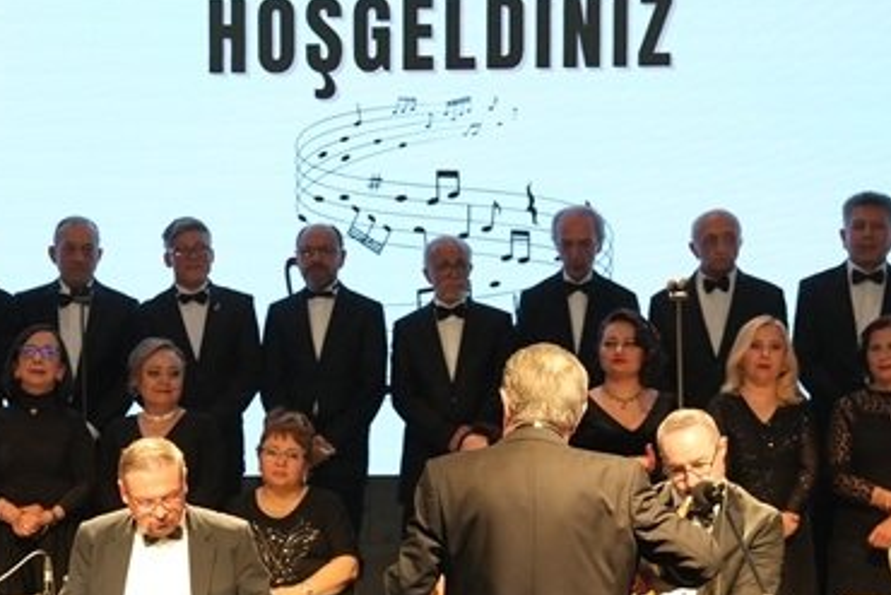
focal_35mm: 121
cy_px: 461
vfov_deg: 11.3
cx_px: 197
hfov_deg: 16.9
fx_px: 2987
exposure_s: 1/250
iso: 1000
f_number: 3.2
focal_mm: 43.6
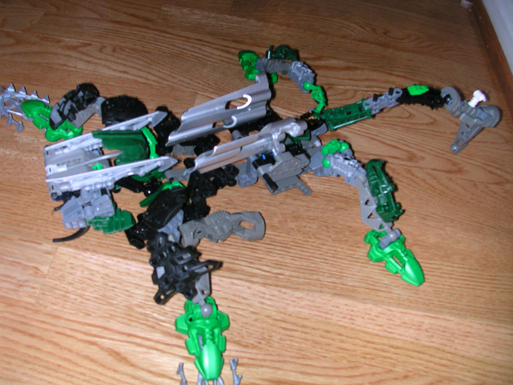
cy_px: 192
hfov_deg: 50.1
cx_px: 256
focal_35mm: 37
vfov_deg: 38.7
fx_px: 548
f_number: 2.7
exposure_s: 1/60
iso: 100
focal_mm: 5.6
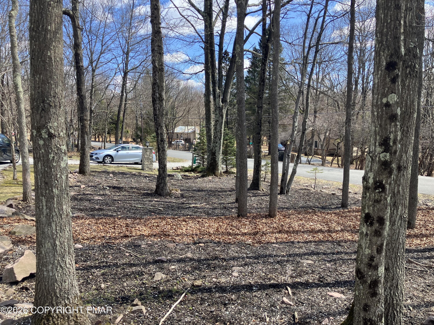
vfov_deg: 49.7
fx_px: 351
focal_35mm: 28
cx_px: 217
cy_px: 162
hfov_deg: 63.4
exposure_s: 1/481
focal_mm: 3.99
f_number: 1.8
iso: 32
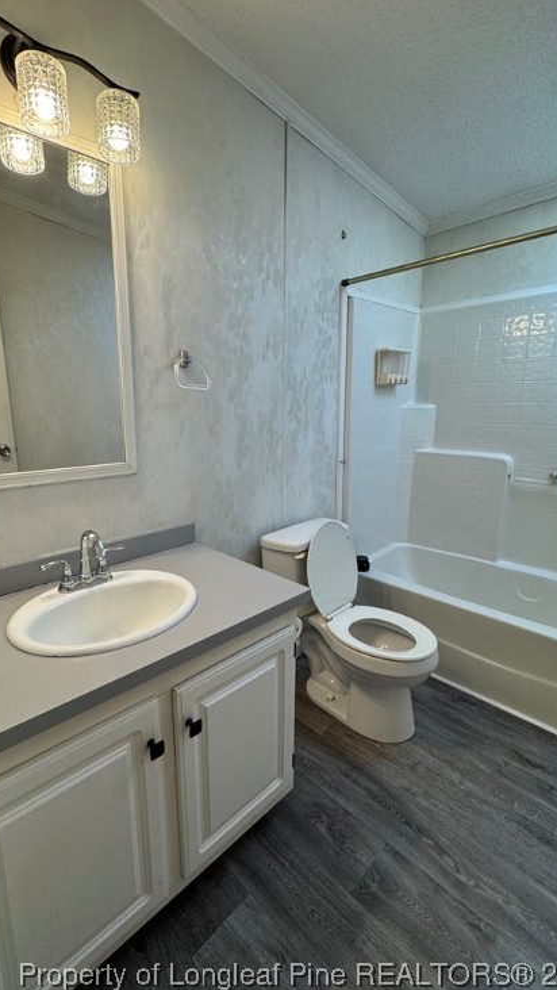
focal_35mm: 16
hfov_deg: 66.5
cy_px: 486
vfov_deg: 99.3
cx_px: 223
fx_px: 420
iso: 125
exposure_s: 1/120
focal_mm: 2.22
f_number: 2.2
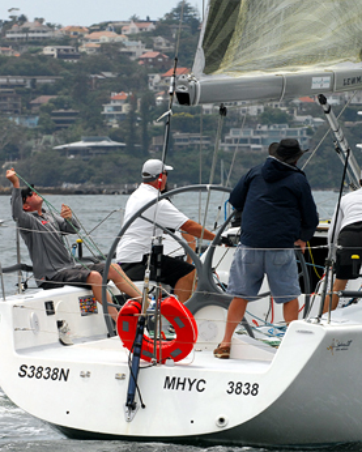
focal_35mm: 390
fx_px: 5221
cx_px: 299
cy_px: 245
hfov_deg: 4.0
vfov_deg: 5.0
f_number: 7.1
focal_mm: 160
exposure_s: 1/1000
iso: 400
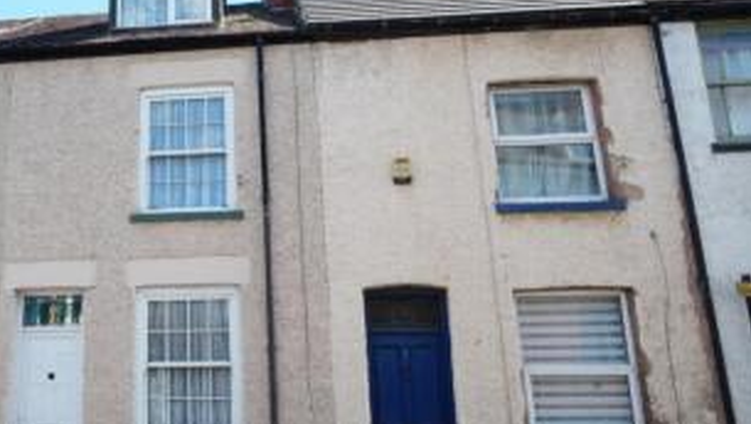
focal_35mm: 32
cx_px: 169
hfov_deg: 57.5
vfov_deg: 36.9
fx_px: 634
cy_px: 240
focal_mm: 13
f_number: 22
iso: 400
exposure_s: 1/30
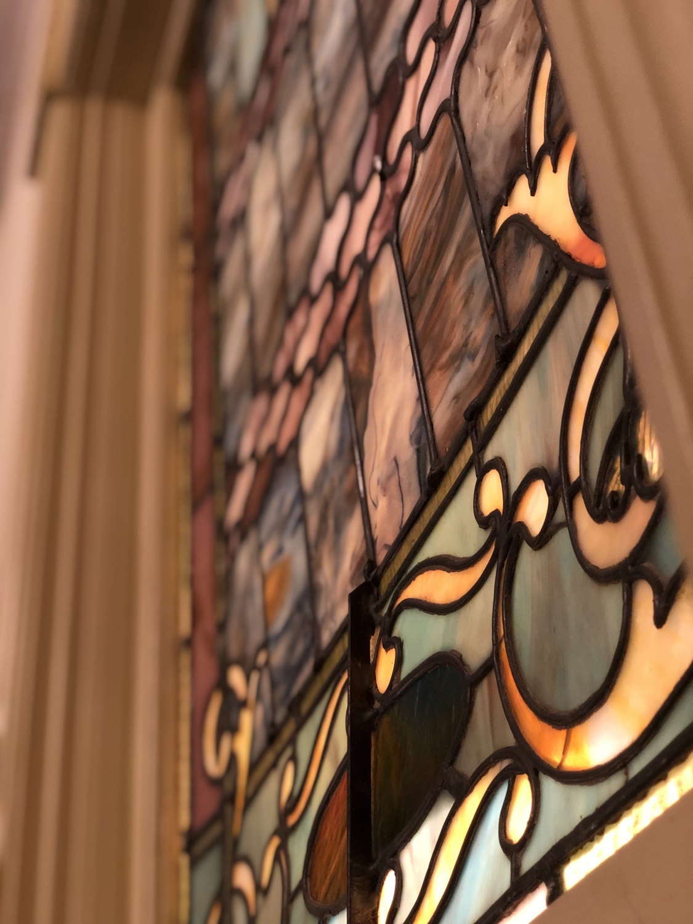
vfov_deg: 36.8
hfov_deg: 28.0
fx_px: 1388
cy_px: 462
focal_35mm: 52
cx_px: 346
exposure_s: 1/11
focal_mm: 6
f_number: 2.4
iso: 160
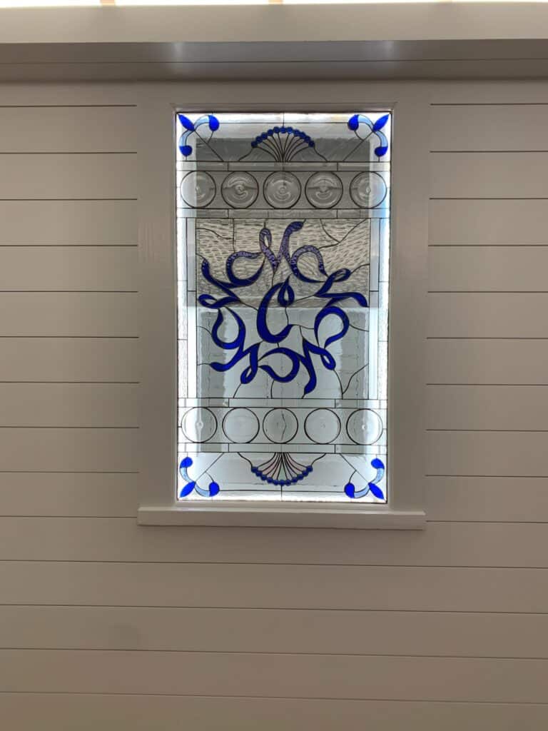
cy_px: 366
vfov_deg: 67.3
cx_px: 274
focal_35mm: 26
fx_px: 549
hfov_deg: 53.1
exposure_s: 1/60
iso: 100
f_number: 1.8
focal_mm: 4.25
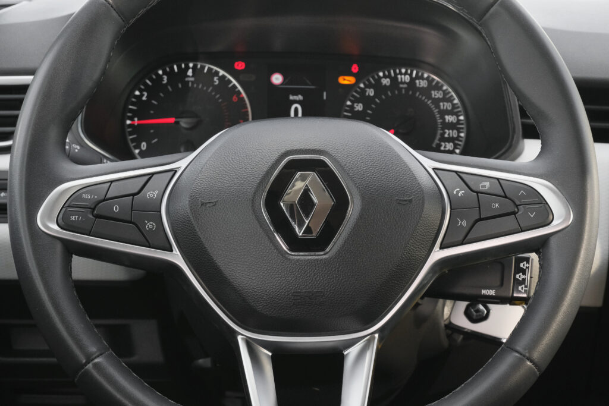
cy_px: 203
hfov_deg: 29.7
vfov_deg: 20.0
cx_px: 304
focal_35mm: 68
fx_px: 1150
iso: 2000
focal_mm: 45
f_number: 9
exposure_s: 1/125
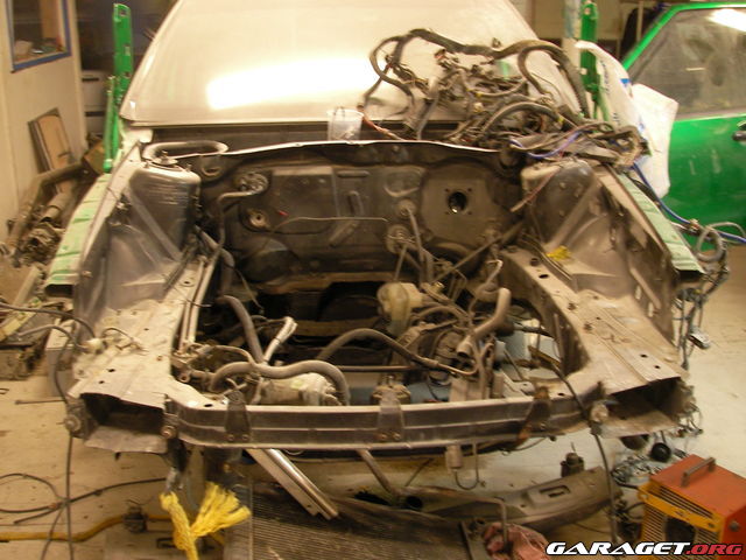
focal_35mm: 38
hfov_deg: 49.0
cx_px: 373
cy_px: 280
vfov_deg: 37.7
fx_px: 819
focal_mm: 6.3
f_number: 3.3
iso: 100
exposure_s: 1/3.6
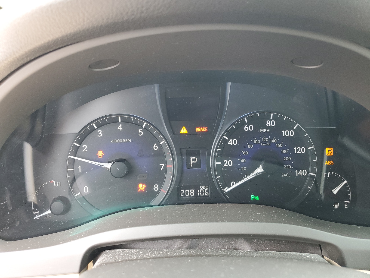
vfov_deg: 53.1
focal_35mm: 26
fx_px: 278
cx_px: 185
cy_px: 139
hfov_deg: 67.3
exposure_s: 1/60.2
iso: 96
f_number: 1.5
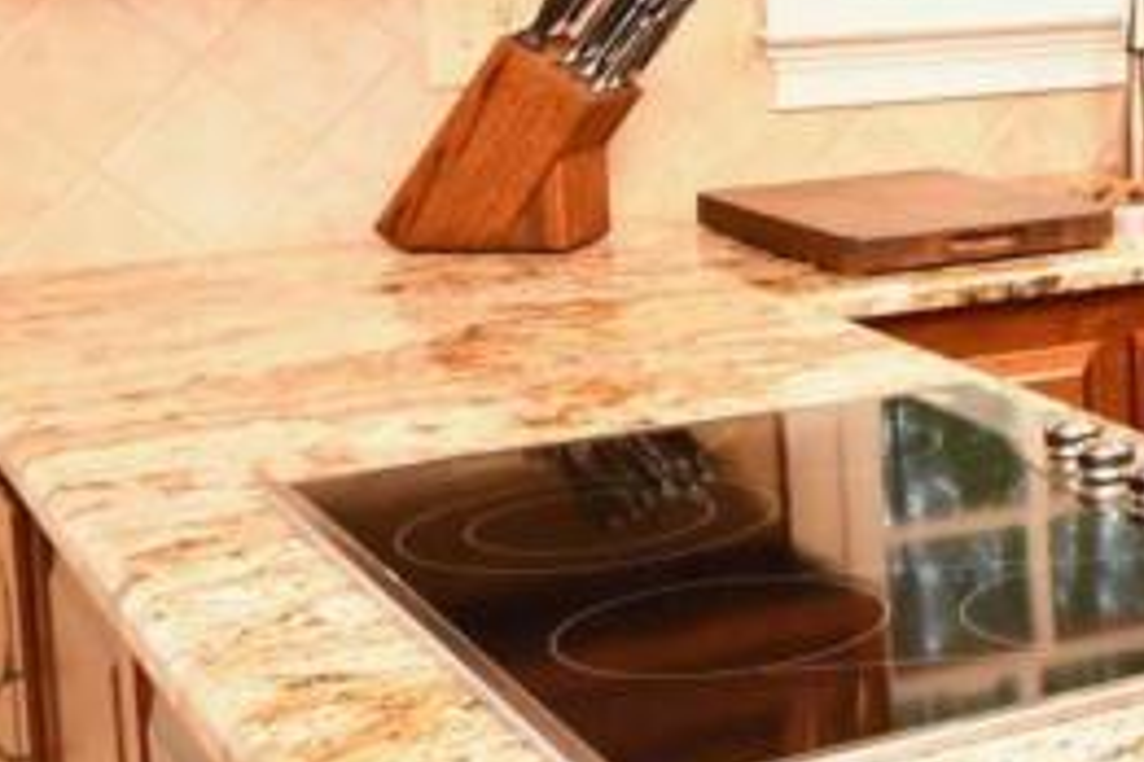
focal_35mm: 69
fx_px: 2192
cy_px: 315
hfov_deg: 21.7
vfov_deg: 19.7
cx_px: 1924
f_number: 4
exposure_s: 1/60
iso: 1250
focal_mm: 10
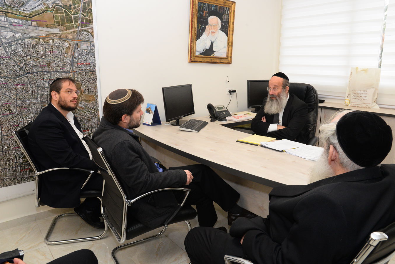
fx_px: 274
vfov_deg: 51.3
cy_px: 132
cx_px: 204
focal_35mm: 25
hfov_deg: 71.5
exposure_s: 1/125
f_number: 9
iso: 2500
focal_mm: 24
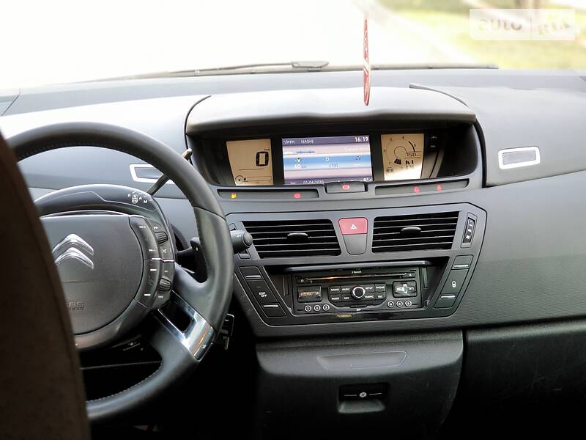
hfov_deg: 36.8
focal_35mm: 52
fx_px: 880
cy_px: 220
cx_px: 293
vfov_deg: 28.0
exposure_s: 1/33
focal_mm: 6
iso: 50
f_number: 2.4
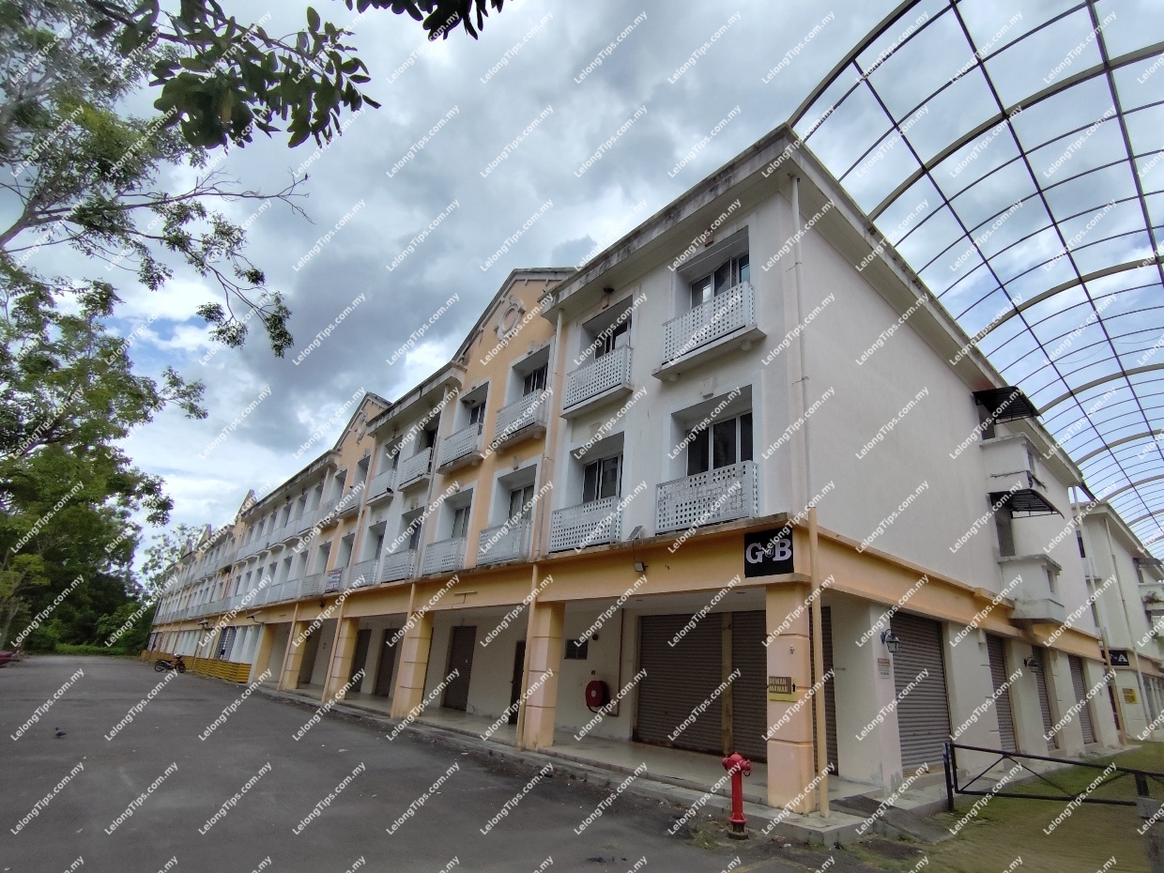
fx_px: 538
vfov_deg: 78.1
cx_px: 582
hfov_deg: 94.5
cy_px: 436
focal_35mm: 16
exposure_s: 1/2026
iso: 50
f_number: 2.2
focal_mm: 1.65
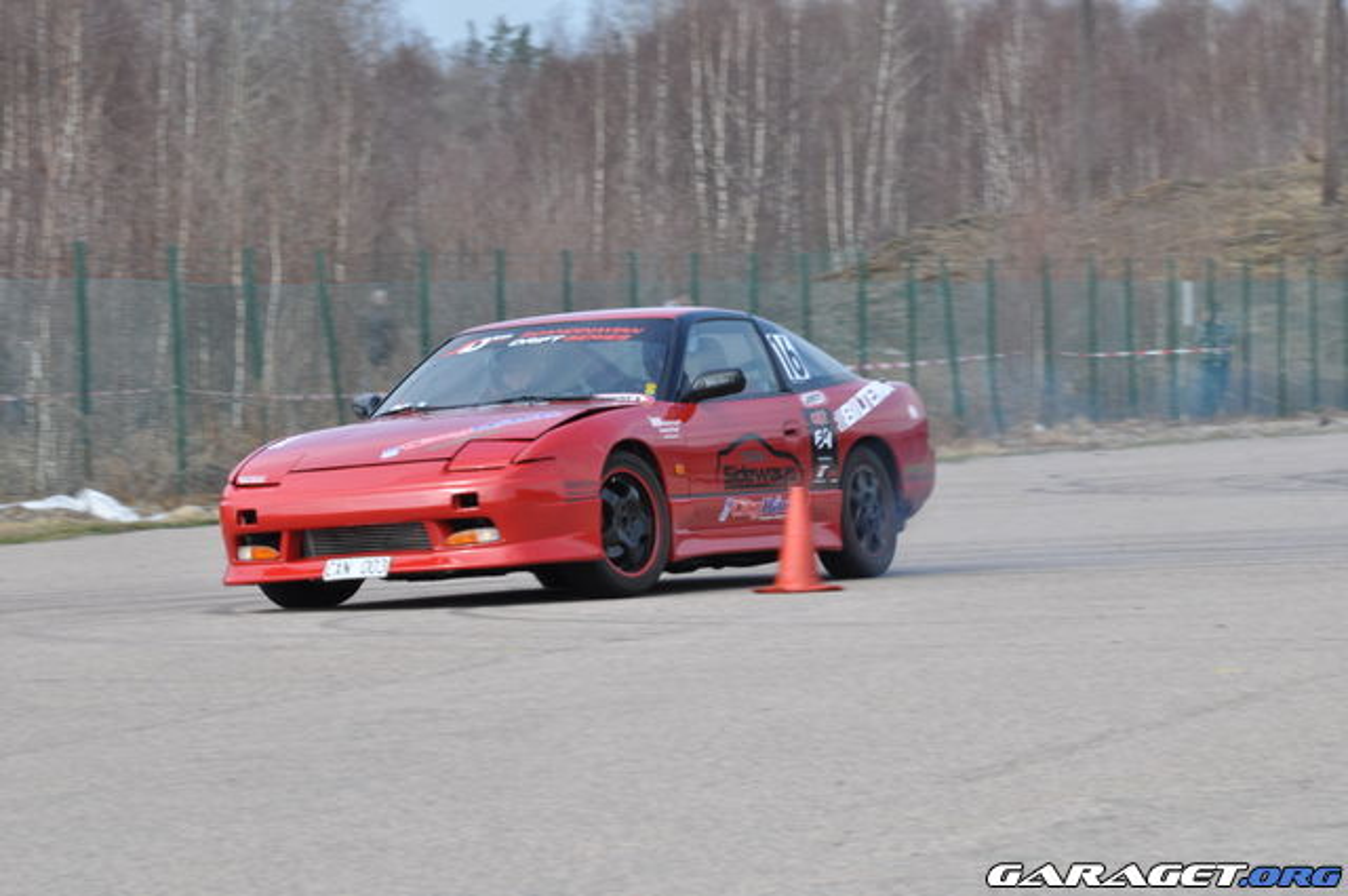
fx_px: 9536
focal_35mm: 255
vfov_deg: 5.4
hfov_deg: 8.1
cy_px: 448
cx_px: 674
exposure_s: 1/125
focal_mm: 170
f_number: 14
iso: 320
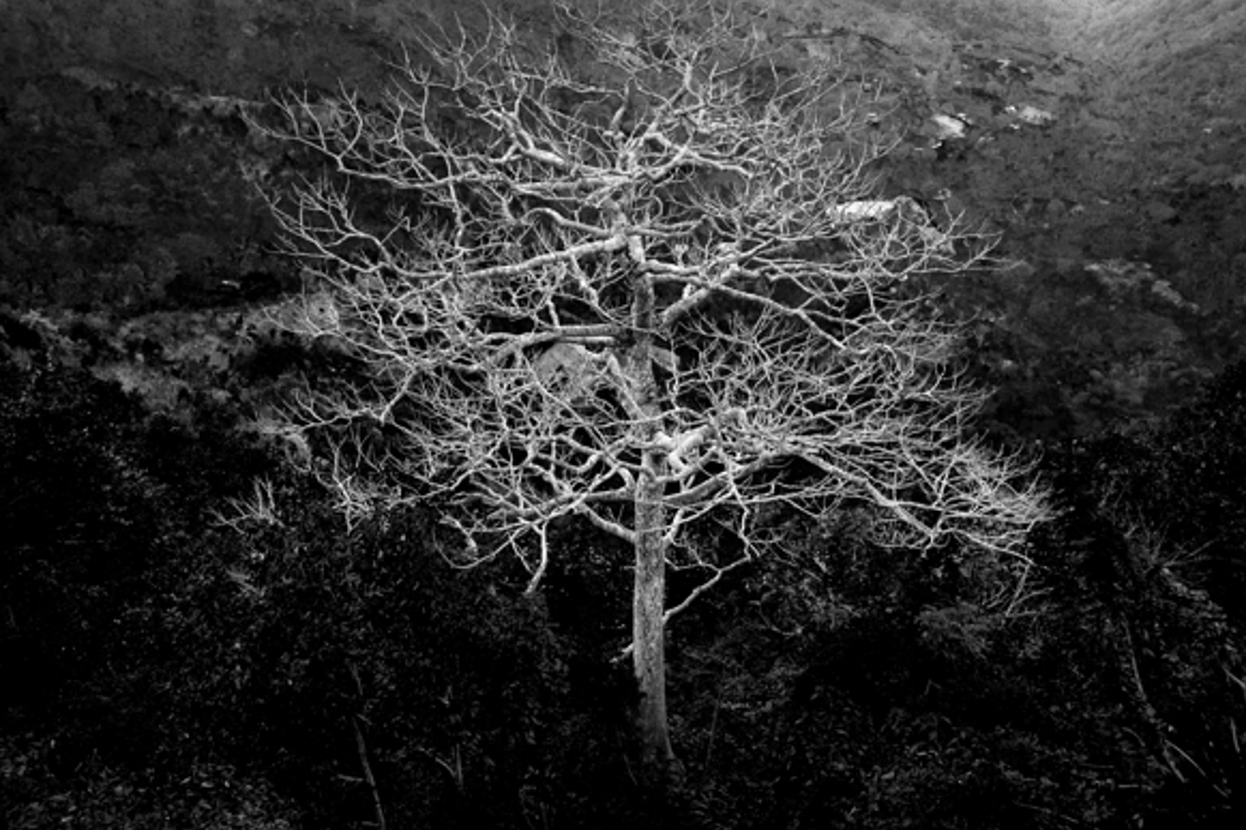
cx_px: 635
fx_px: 1073
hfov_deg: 60.3
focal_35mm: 31
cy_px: 403
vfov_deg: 42.3
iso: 400
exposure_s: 1/320
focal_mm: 30
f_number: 6.3
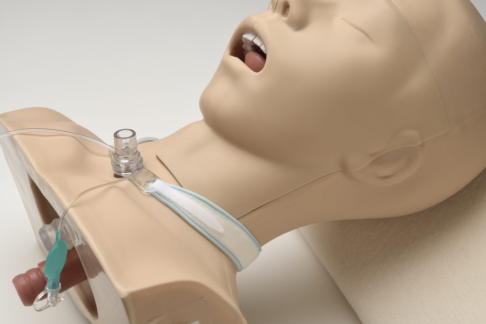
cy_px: 162
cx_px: 243
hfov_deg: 23.4
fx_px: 1174
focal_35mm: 87
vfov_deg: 15.7
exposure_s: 1/125
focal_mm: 58
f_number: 18
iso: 100
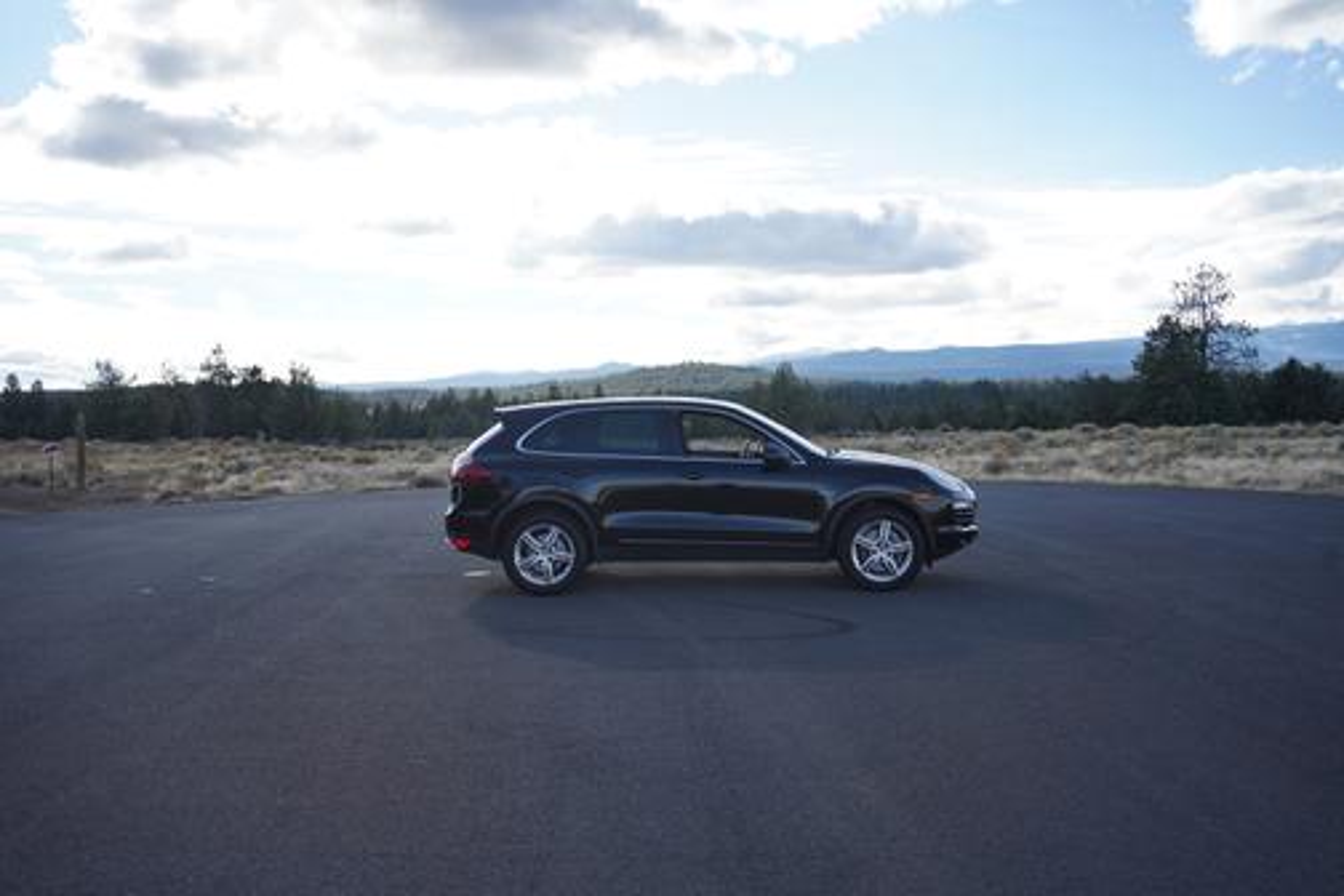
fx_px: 1307
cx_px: 672
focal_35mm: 35
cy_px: 448
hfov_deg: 54.4
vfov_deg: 37.9
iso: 100
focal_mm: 35
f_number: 4.5
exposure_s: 1/400
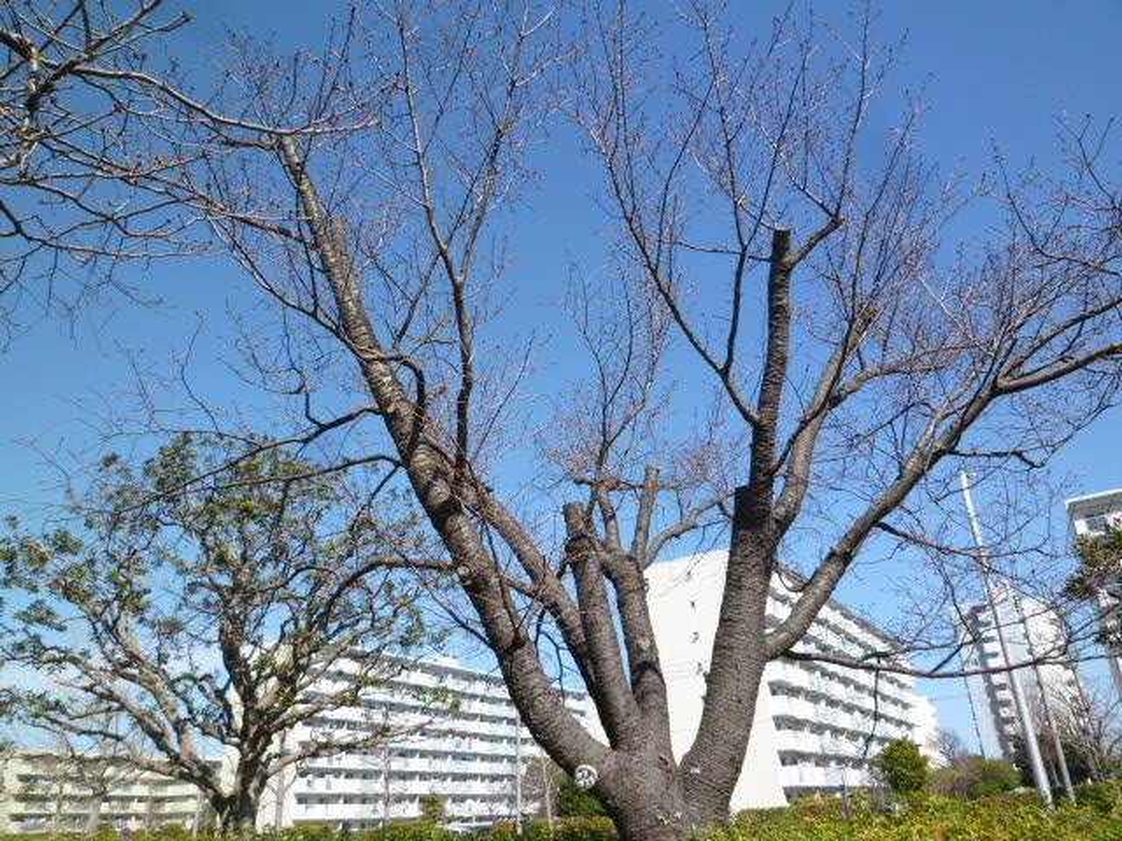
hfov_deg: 69.4
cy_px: 420
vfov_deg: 54.9
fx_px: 810
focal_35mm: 25
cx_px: 561
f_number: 4
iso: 80
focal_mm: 4.5
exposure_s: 1/400
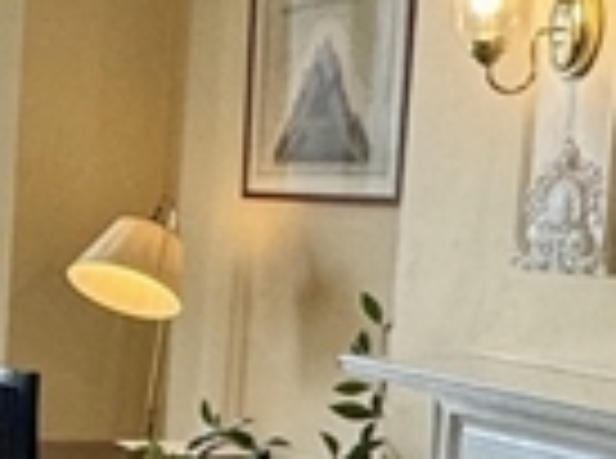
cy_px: 400
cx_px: -688
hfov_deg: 14.7
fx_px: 1864
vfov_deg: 13.9
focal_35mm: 105
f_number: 2.2
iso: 125
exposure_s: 1/120
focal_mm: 2.22
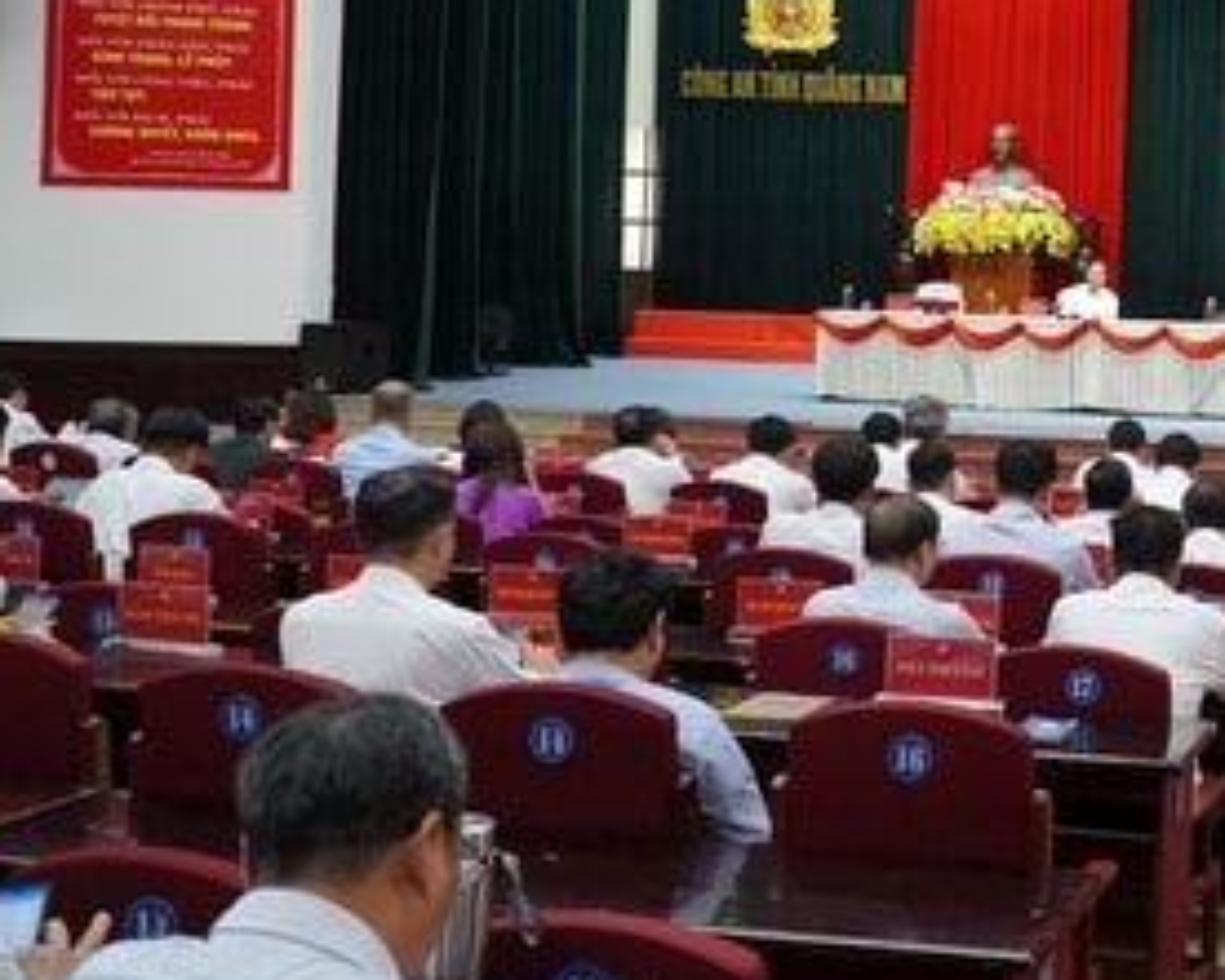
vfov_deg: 27.1
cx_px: 1194
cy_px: 208
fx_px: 1995
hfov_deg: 31.8
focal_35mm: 55
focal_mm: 20
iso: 2000
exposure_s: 1/160
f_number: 4
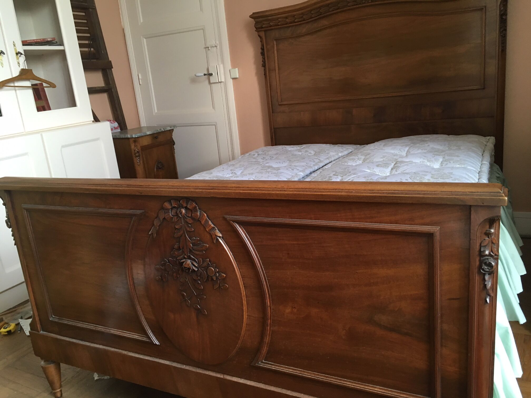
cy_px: 199
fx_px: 445
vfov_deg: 48.2
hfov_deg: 61.7
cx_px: 266
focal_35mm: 29
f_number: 2.2
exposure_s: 1/33
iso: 125
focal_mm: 4.15
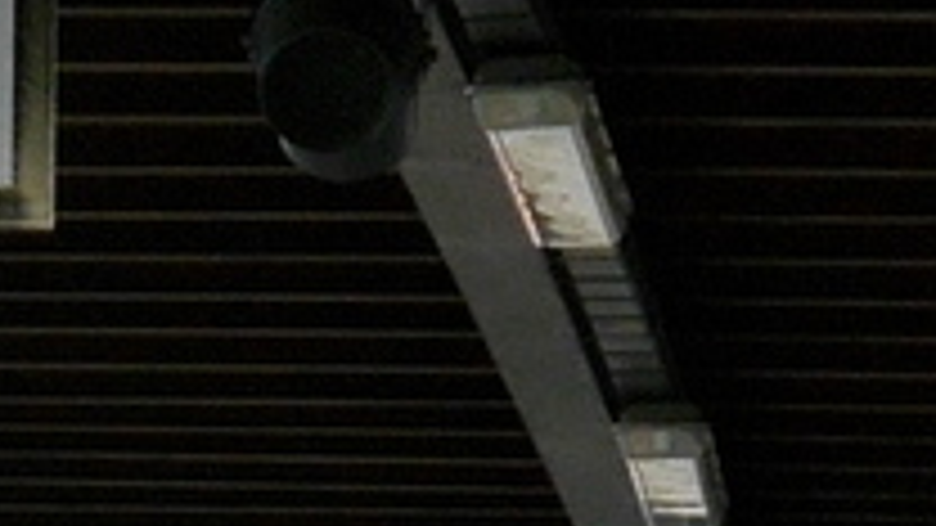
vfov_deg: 3.9
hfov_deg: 7.1
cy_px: 1322
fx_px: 7495
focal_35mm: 302
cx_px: -18
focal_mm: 24
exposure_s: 1/100
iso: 160
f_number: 4.5
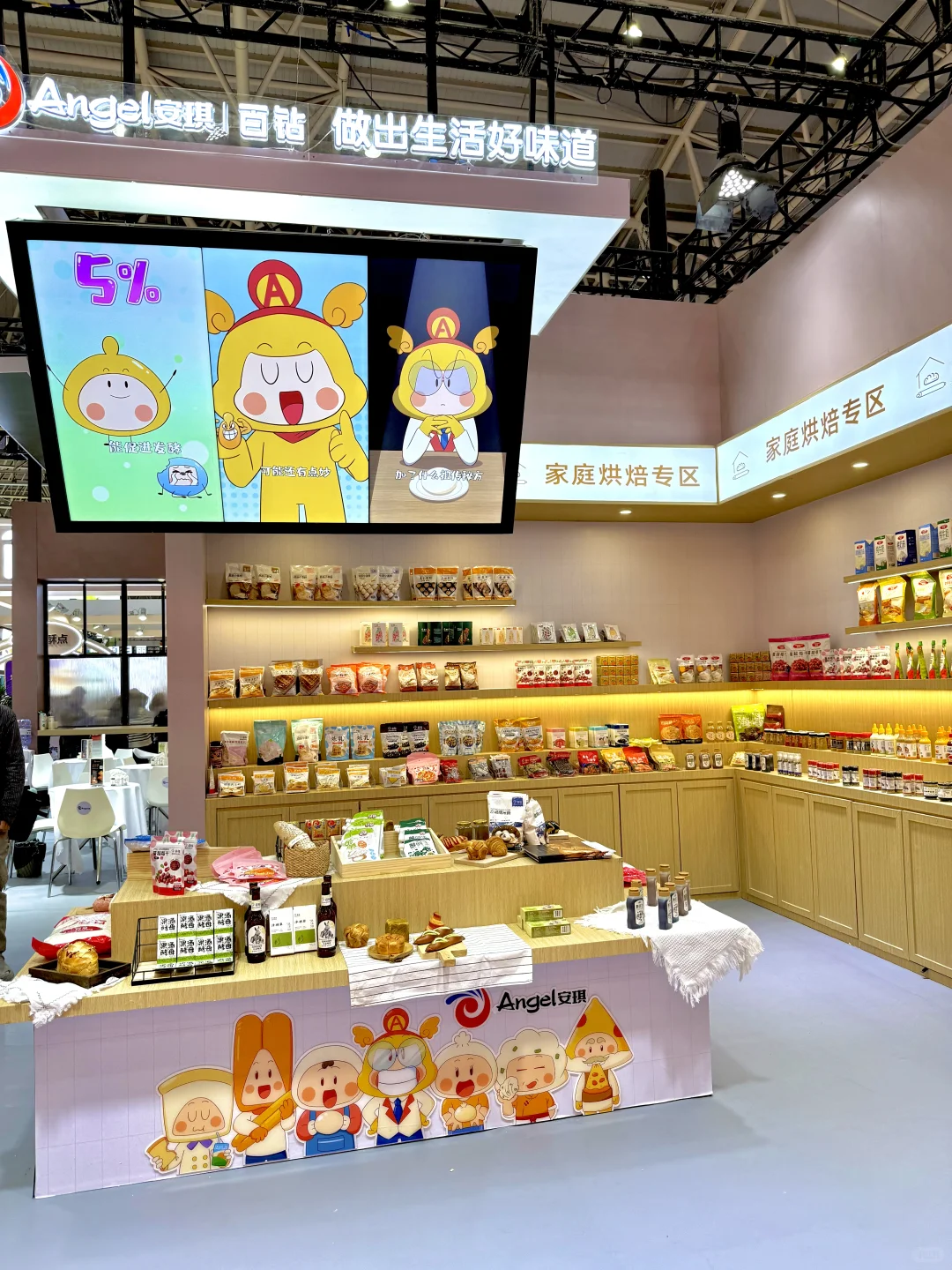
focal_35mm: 24
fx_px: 880
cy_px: 635
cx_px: 476
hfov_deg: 56.8
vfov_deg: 71.6
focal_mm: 6.76
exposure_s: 1/312
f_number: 1.78
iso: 100
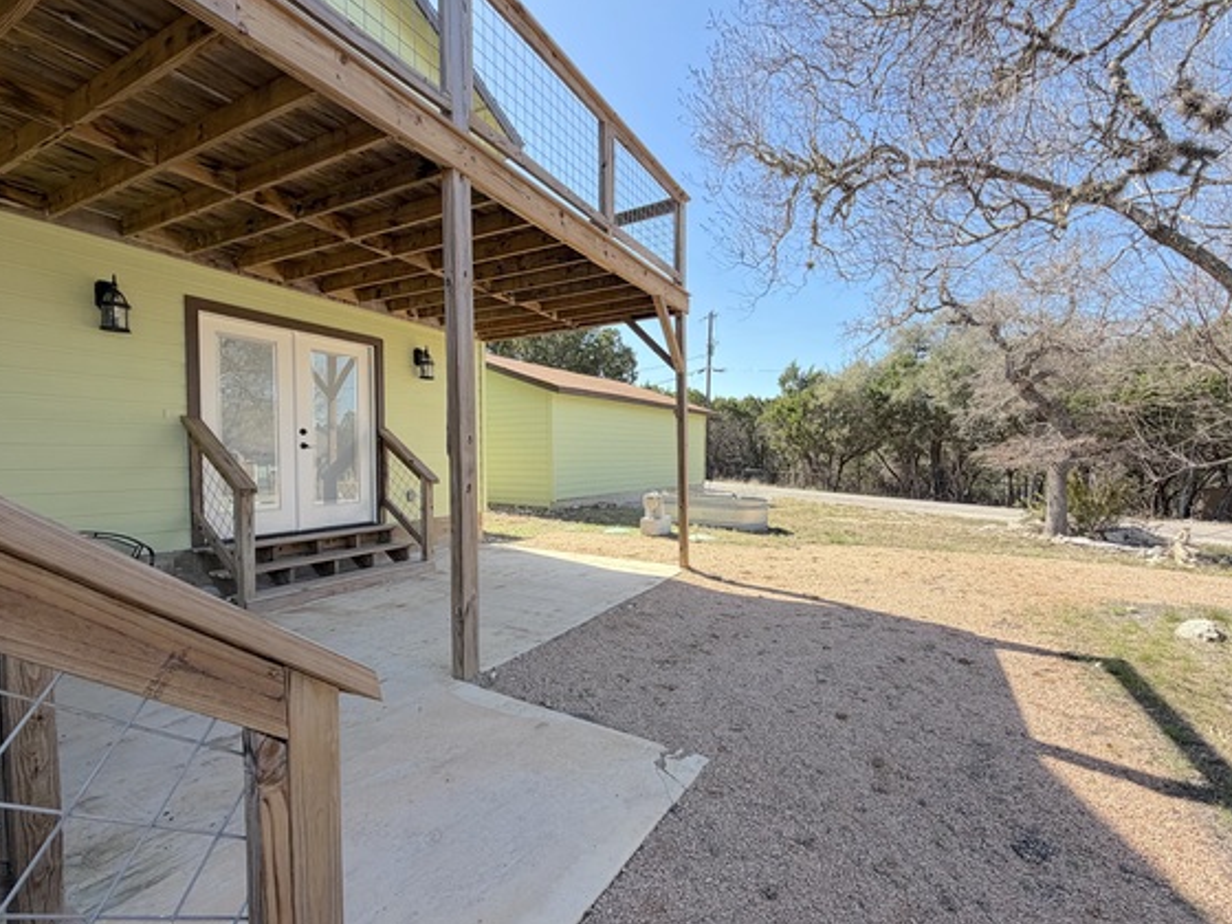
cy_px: 480
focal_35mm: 16
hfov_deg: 94.5
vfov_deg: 78.1
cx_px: 618
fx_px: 569
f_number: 2.2
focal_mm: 2.22
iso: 40
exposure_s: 1/625
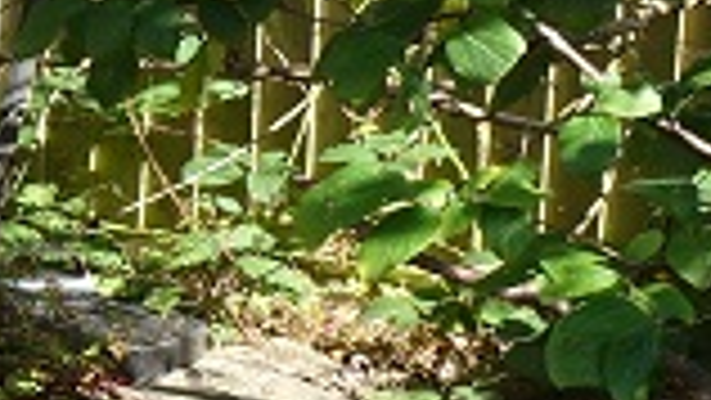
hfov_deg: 11.0
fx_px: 3074
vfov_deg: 7.4
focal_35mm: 163
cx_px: -1035
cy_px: 94
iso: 200
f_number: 5.6
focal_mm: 8.8
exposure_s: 1/160
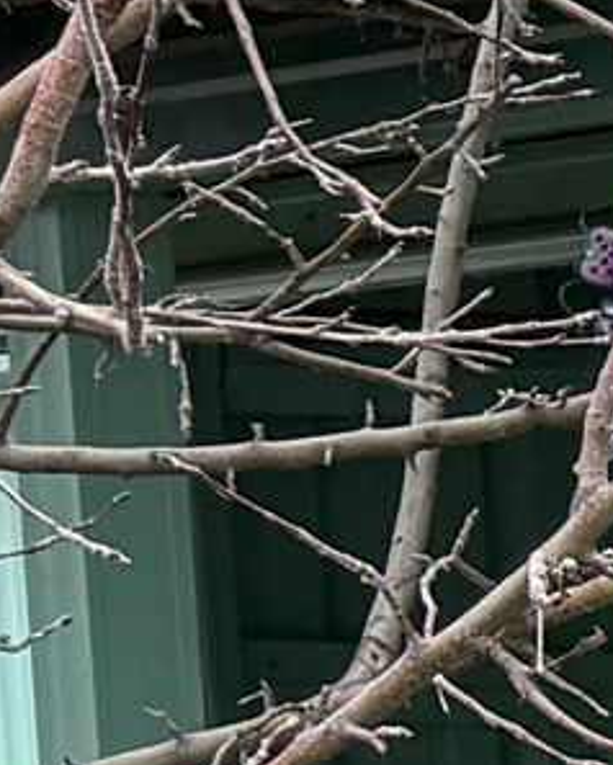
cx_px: 3493
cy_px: 1296
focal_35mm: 242
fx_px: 5482
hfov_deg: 4.8
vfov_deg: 7.8
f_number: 1.78
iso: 100
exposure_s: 1/381
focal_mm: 6.76
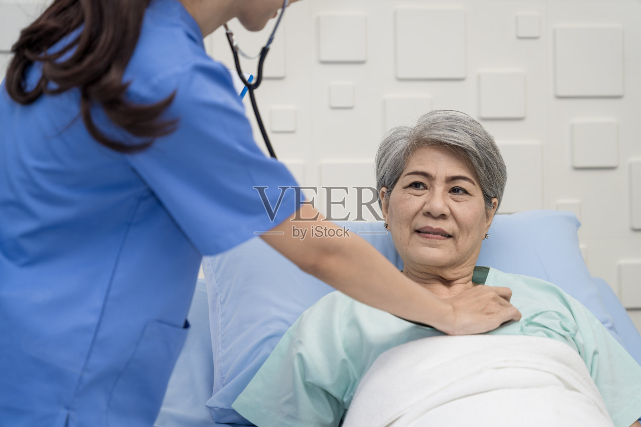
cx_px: 320
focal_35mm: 70
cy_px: 214
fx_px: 1246
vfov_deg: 19.5
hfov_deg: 28.8
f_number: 2.8
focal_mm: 70
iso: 200
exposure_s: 1/200
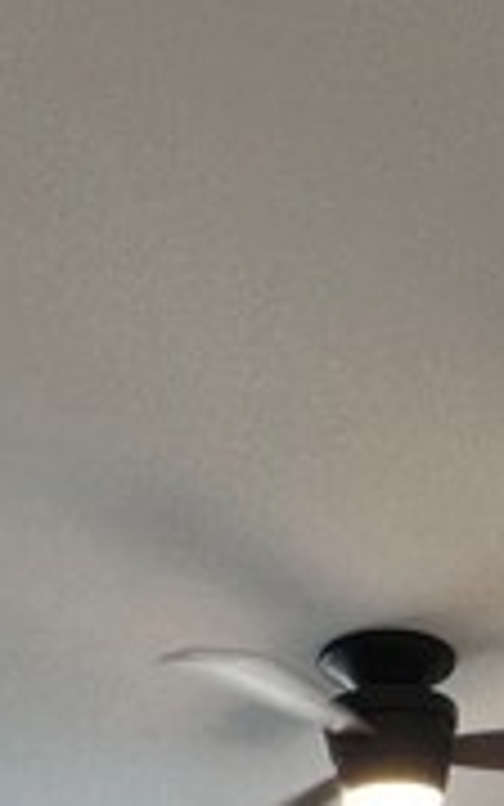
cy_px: 1144
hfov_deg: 23.8
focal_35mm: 53
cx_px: 454
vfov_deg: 28.3
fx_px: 1164
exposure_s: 1/120
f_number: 2.2
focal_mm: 2.22
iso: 125
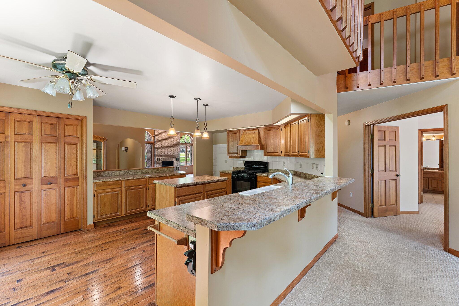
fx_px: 201
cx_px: 230
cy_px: 153
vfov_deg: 74.4
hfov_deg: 97.5
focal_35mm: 16
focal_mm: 15.8
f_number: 8
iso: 320
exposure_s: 2
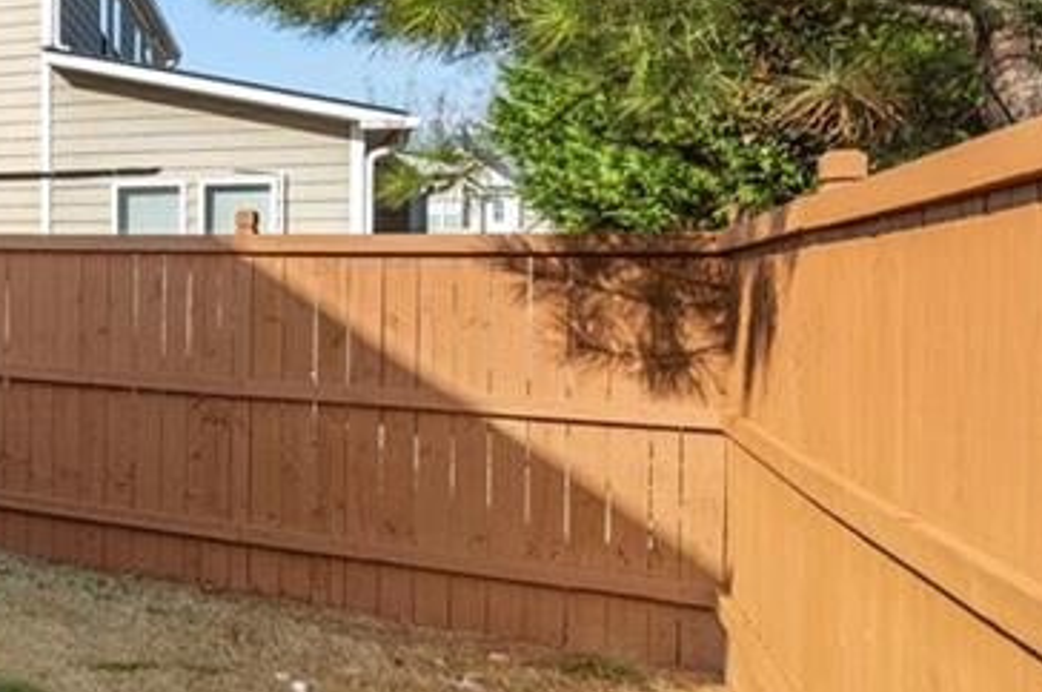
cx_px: -406
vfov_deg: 29.8
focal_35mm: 45
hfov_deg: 30.7
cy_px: 295
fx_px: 1301
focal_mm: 16
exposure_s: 1/640
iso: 1250
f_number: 7.1
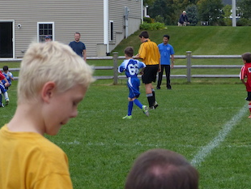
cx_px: 149
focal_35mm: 184
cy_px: 63
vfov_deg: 8.1
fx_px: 1335
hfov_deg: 10.7
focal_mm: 19.2
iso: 250
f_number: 2.8
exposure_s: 1/500
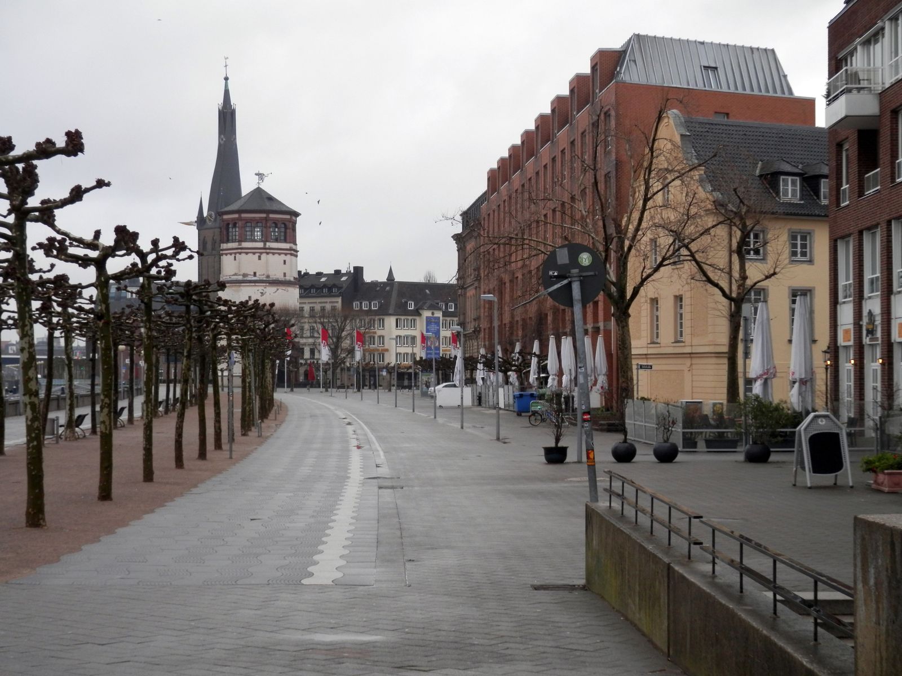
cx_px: 451
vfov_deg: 24.4
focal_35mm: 60
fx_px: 1563
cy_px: 338
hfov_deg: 32.2
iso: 100
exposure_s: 1/100
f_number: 4.2
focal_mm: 10.8
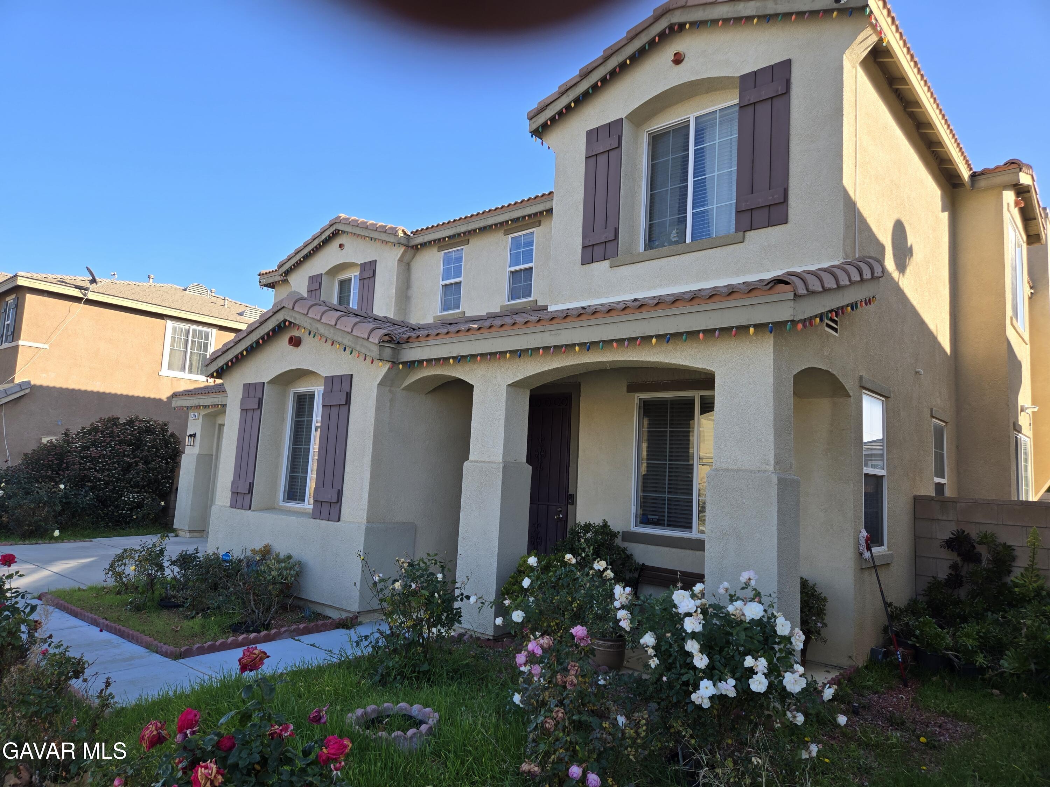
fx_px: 698
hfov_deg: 73.9
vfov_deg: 58.9
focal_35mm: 23
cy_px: 394
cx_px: 525
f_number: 1.8
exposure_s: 1/599
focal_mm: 5.4
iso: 25
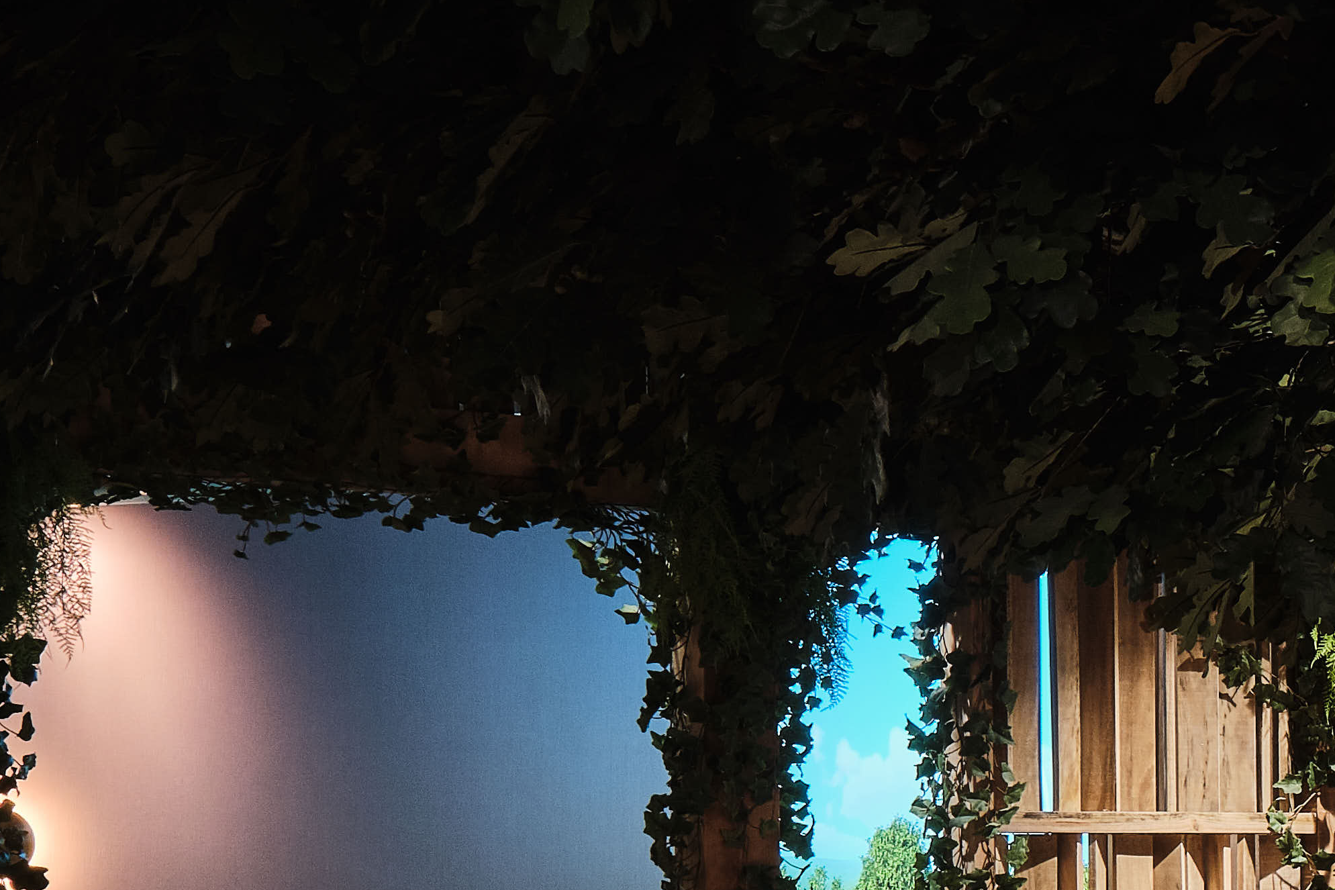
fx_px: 3374
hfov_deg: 19.4
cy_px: 905
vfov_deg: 14.8
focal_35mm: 91
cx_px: 2041
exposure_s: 1.4
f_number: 11
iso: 160
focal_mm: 19.1
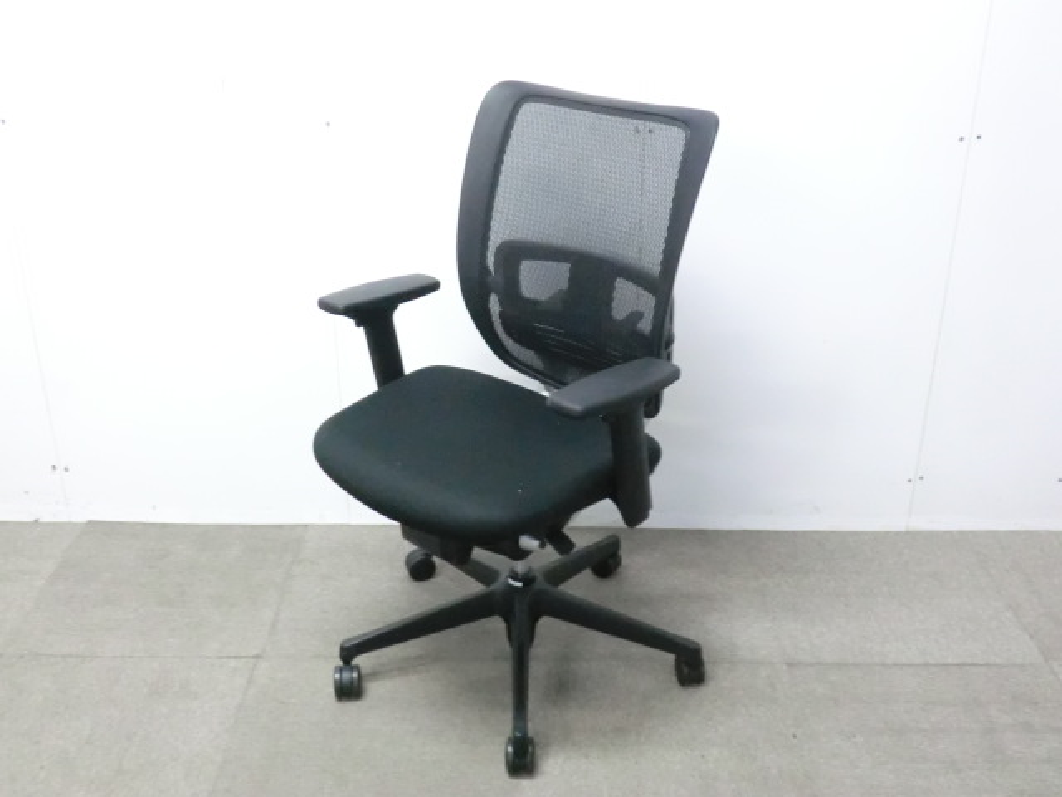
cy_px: 398
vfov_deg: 37.7
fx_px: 1166
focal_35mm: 38
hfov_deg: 49.0
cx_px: 531
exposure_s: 1/25
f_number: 3.9
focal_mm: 6.9
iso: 800
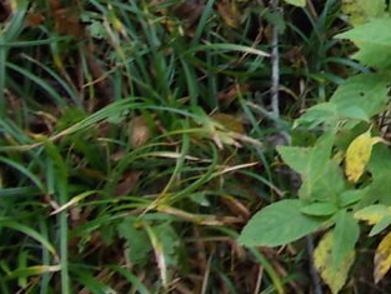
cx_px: 626
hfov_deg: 19.3
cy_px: -74
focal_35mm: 85
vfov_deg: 16.5
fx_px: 960
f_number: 3.2
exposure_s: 1/25
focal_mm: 4.6
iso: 80
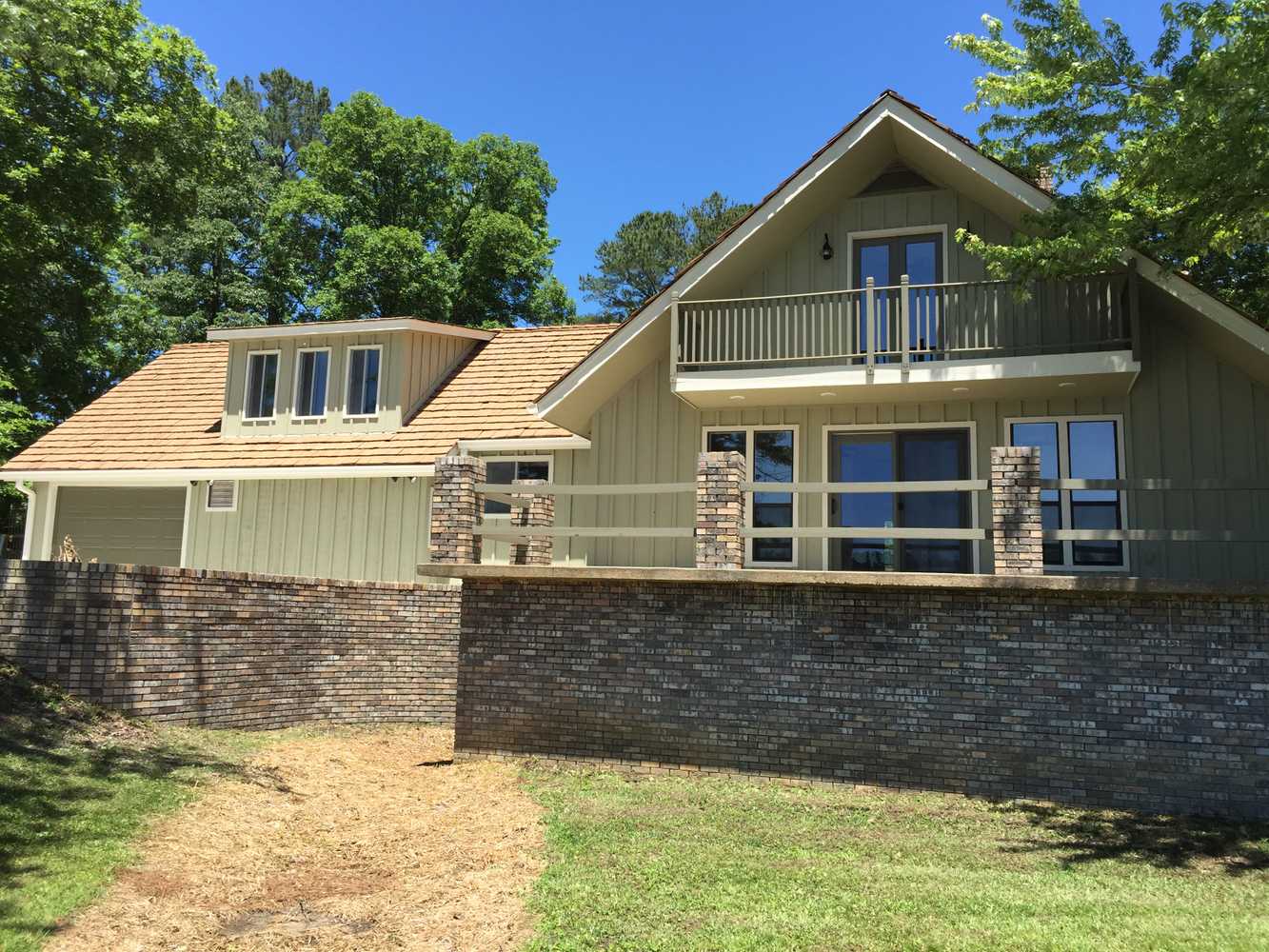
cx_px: 634
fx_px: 1063
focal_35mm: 29
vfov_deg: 48.2
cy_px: 476
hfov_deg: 61.7
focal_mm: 4.15
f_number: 2.2
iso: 32
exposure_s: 1/1068
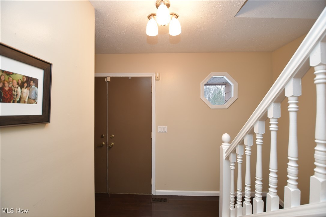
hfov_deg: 100.4
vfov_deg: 77.3
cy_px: 108
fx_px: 136
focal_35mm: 15
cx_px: 163
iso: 360
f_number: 4
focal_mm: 10
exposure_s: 1/30
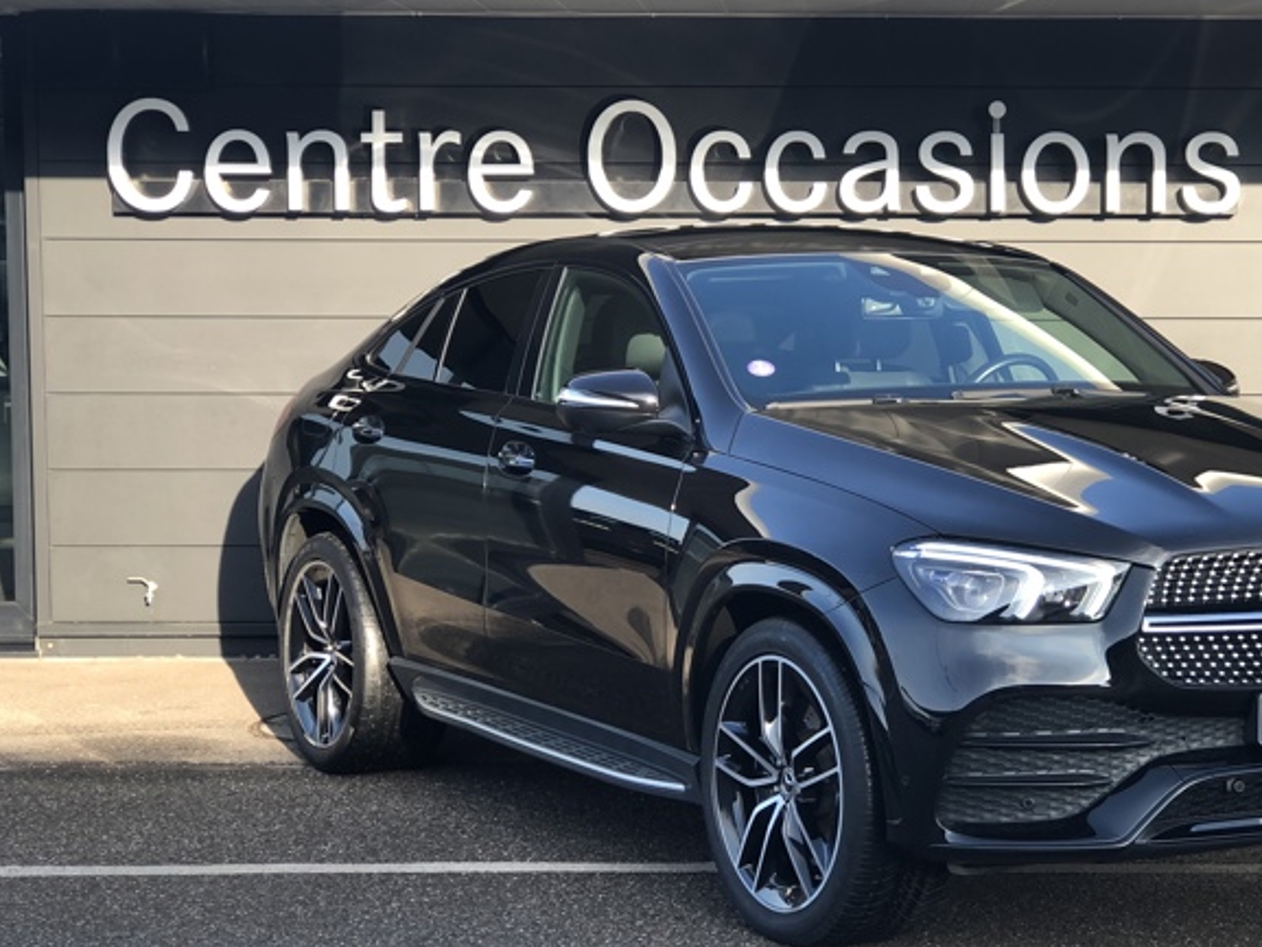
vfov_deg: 18.7
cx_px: 864
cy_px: 472
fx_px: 2881
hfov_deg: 24.6
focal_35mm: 79
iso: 25
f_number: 2.8
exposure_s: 1/120
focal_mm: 6.6
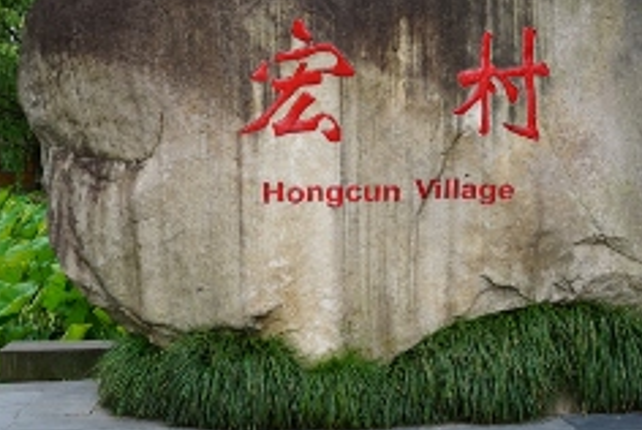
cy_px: 86
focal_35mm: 66
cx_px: 348
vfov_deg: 20.4
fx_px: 1178
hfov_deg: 30.5
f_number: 6.3
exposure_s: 1/100
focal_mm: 26
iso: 100
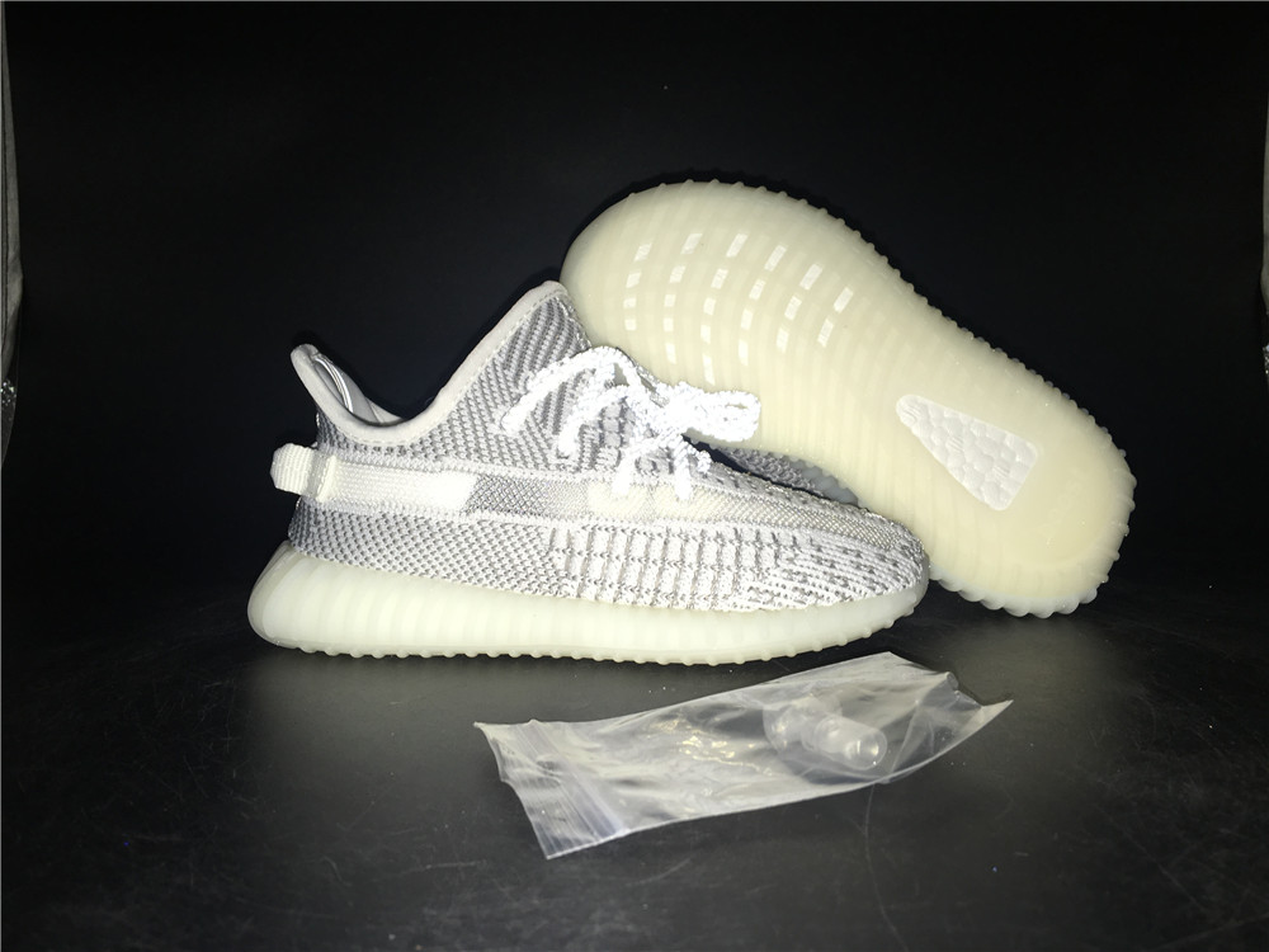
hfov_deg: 61.7
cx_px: 634
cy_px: 476
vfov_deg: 48.2
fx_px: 1063
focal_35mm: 29
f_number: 2.2
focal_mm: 4.15
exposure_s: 1/46
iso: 25
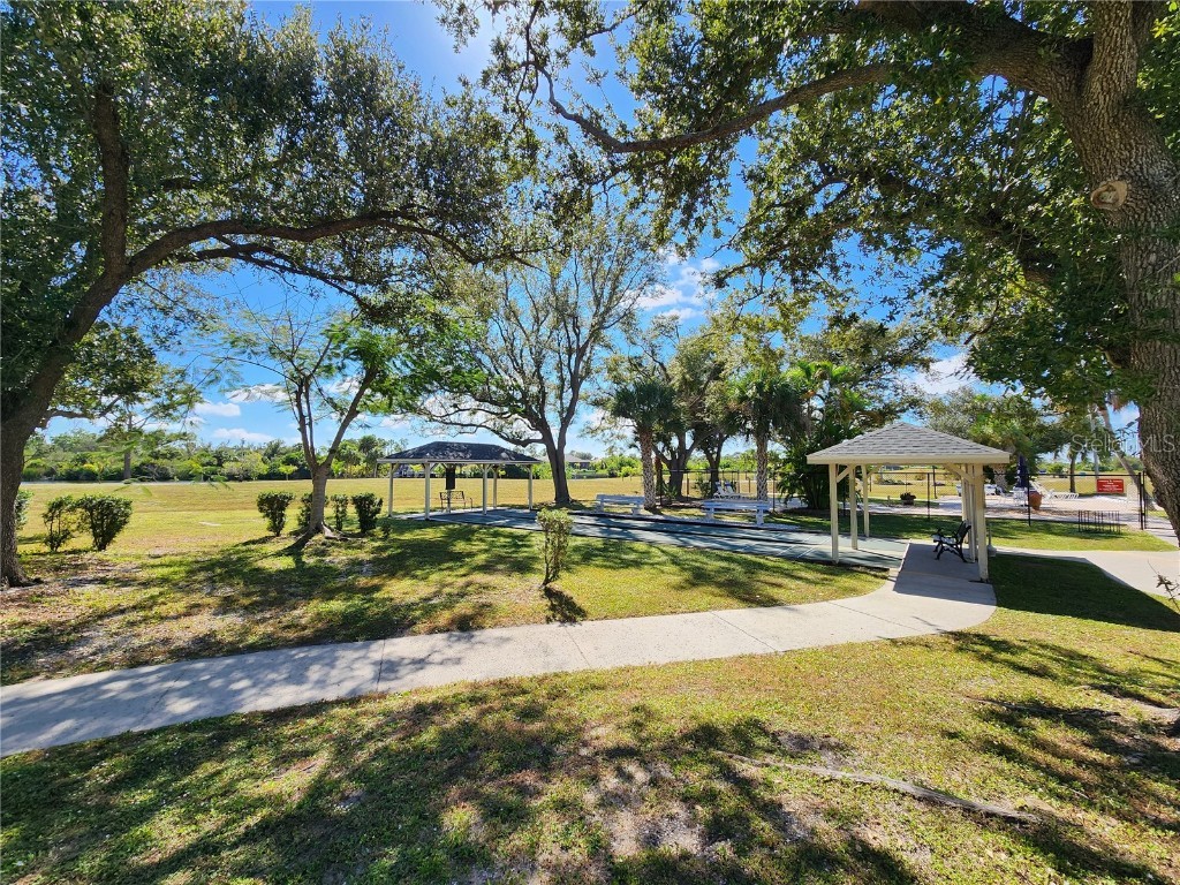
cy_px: 442
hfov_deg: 106.2
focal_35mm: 13
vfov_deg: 89.9
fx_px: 443
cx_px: 590
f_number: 2.2
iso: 50
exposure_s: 1/1300
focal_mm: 2.2
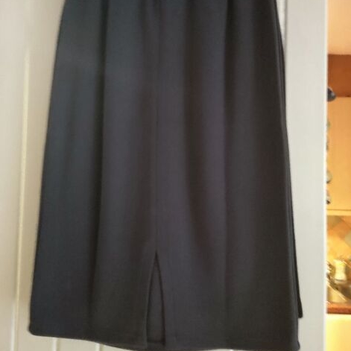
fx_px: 344
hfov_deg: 54.0
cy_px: 163
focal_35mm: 30
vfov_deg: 54.0
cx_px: 178
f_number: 1.79
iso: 5461
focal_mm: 4.71
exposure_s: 1/14
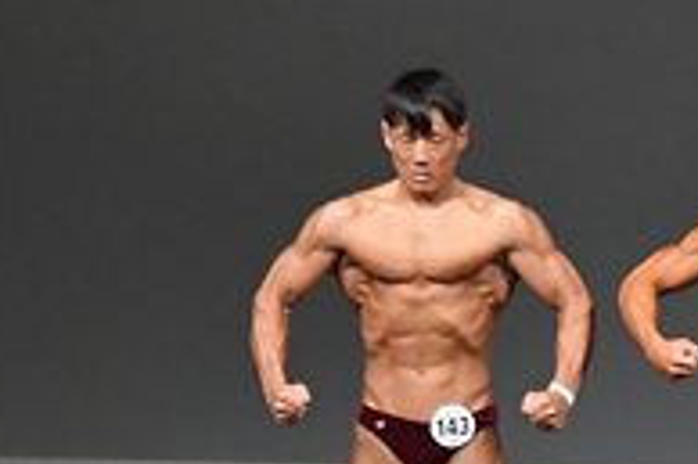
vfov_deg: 2.2
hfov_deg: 3.3
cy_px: 378
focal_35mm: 627
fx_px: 12146
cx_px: 1340
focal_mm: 105
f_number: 5.6
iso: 4000
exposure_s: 1/400
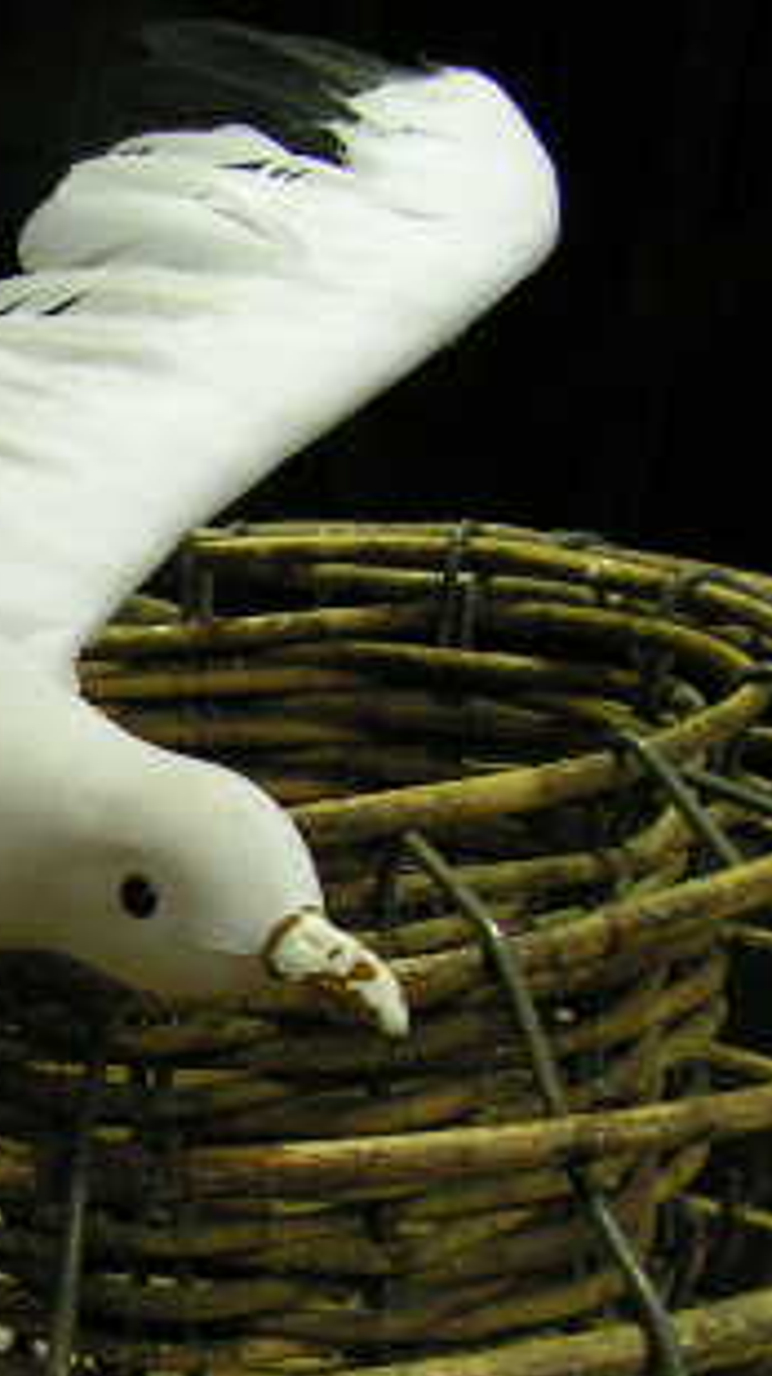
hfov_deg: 14.2
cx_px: -284
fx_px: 2953
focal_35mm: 81
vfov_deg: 26.0
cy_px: 990
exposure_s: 1/20
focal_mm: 6
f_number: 3.2
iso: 200
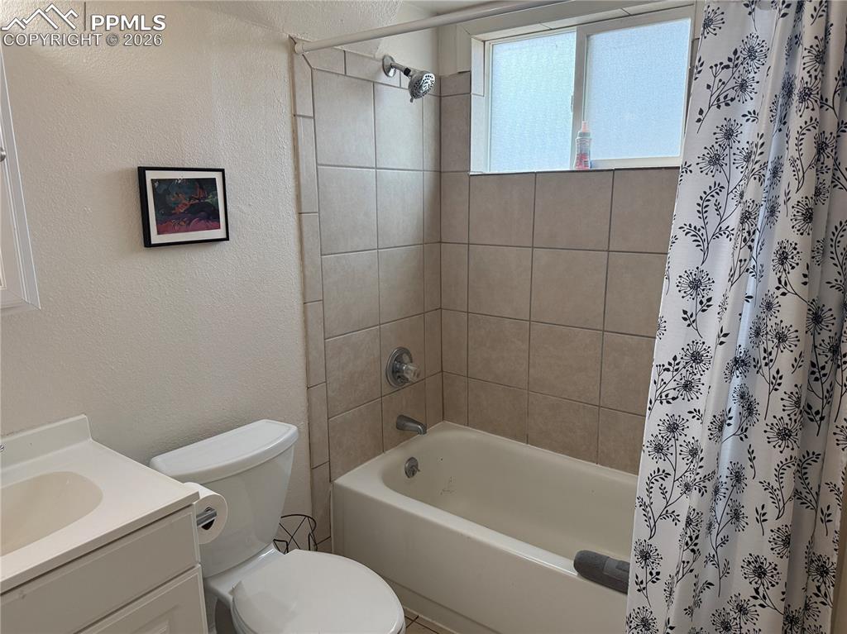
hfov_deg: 71.6
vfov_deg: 56.8
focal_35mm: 24
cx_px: 424
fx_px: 587
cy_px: 317
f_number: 1.78
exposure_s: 1/189
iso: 200
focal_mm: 6.76
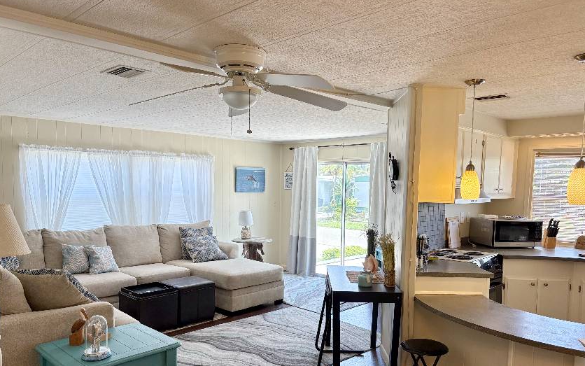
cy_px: 217
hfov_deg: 66.5
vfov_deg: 44.4
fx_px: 447
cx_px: 292
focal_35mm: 28
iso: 80
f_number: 1.6
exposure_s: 1/236
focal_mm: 5.96
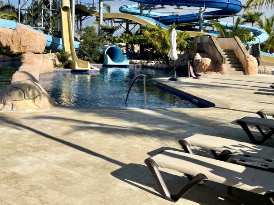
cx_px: 54
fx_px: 348
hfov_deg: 41.1
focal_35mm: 44
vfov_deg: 31.9
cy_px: 36
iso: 32
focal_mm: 4.2
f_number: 1.6
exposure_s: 1/6135
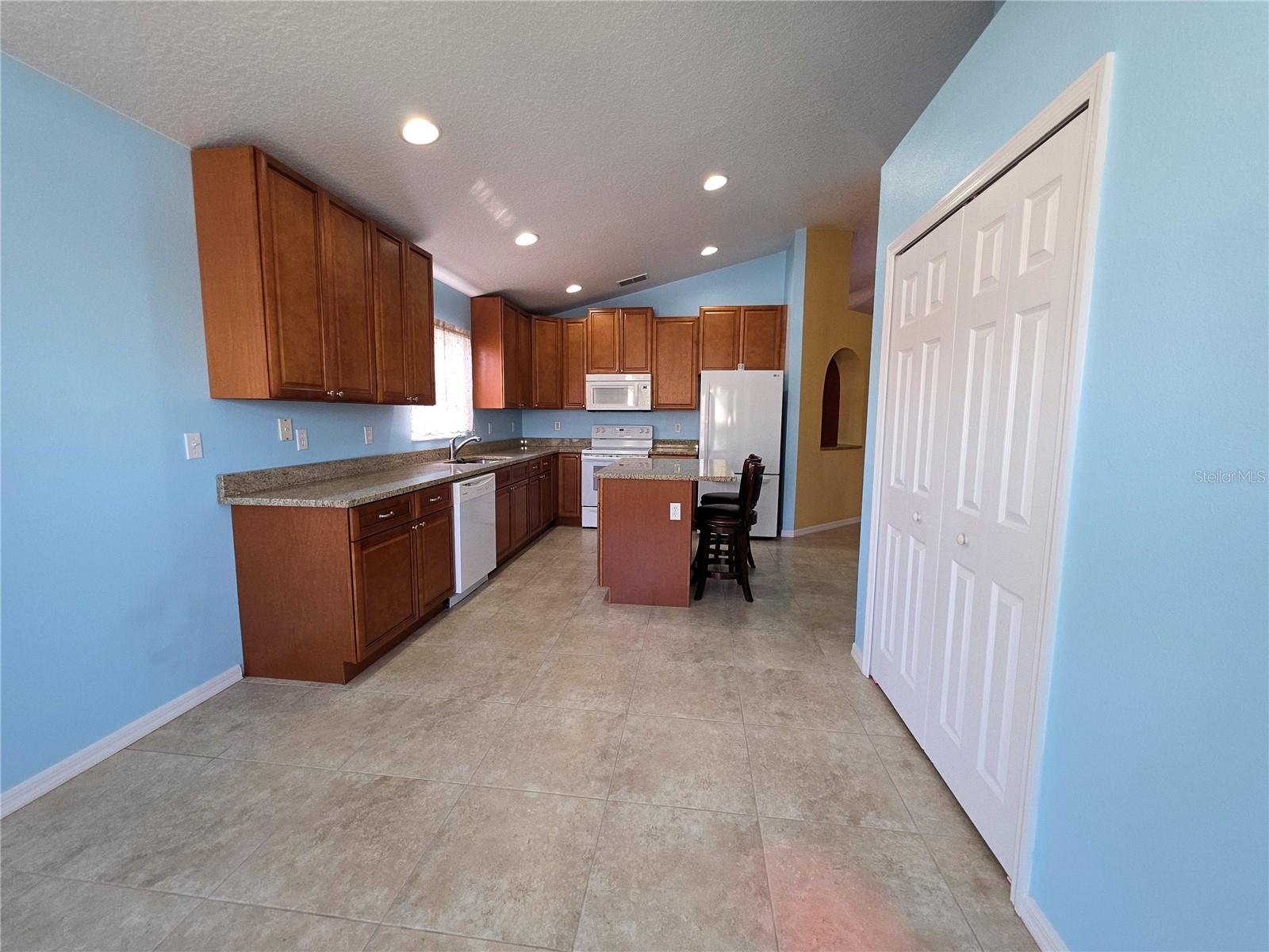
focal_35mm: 13
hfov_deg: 106.2
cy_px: 476
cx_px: 634
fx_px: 477
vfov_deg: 89.9
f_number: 1.9
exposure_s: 1/60
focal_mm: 2.2
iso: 80
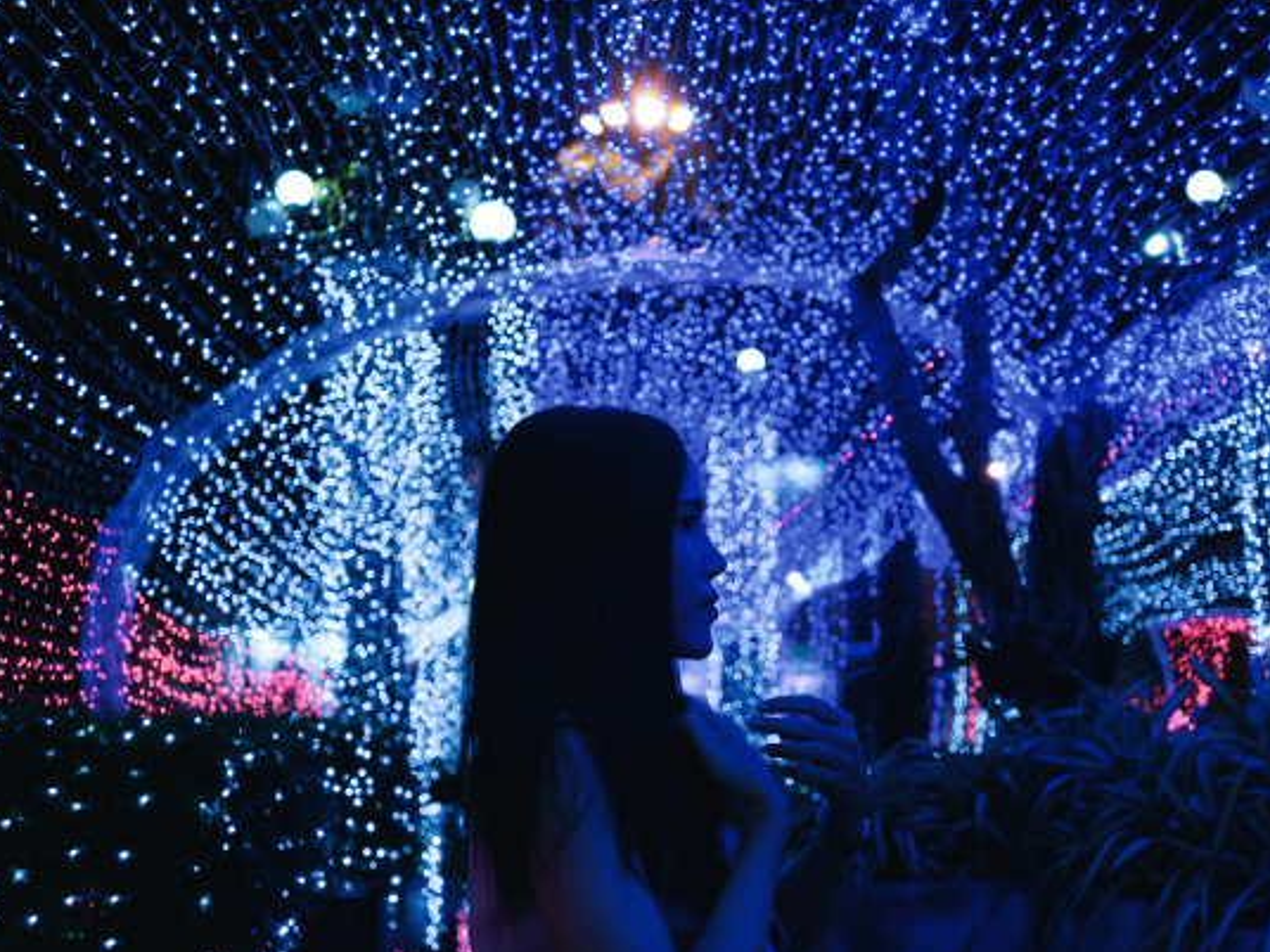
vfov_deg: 32.2
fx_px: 1651
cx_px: 711
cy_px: 481
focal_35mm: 45
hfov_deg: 42.0
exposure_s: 1/60
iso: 200
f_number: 2.8
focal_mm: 27
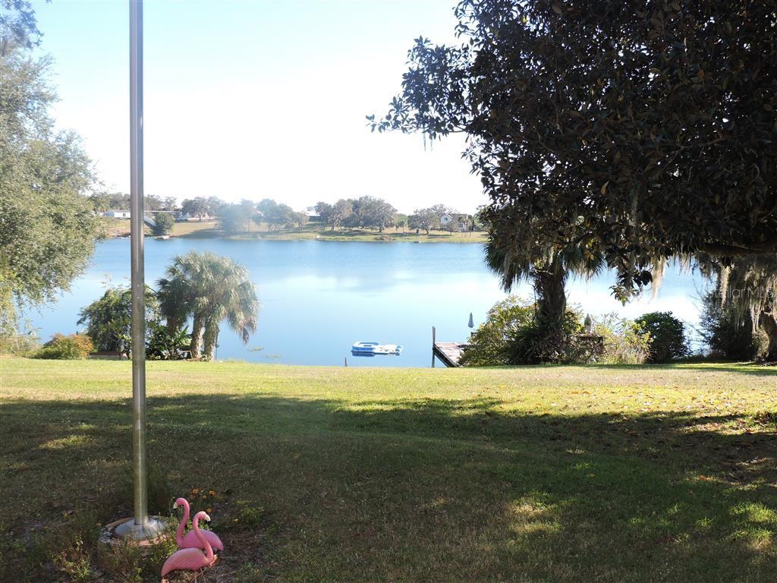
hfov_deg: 52.6
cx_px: 388
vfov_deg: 40.7
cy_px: 292
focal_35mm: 35
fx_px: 786
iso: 110
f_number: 3.3
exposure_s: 1/320
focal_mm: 6.2
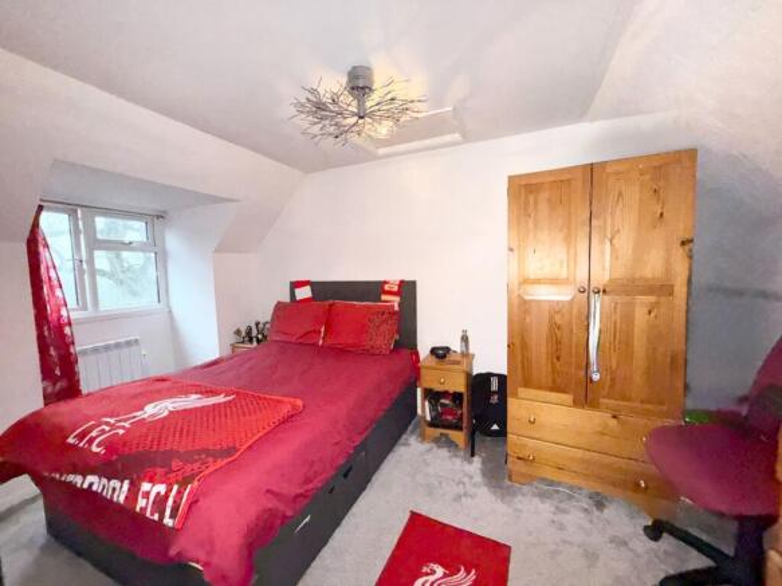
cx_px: 391
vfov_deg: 85.7
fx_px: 316
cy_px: 293
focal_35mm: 14
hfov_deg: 102.1
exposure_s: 1/50
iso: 640
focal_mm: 2.22
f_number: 2.2
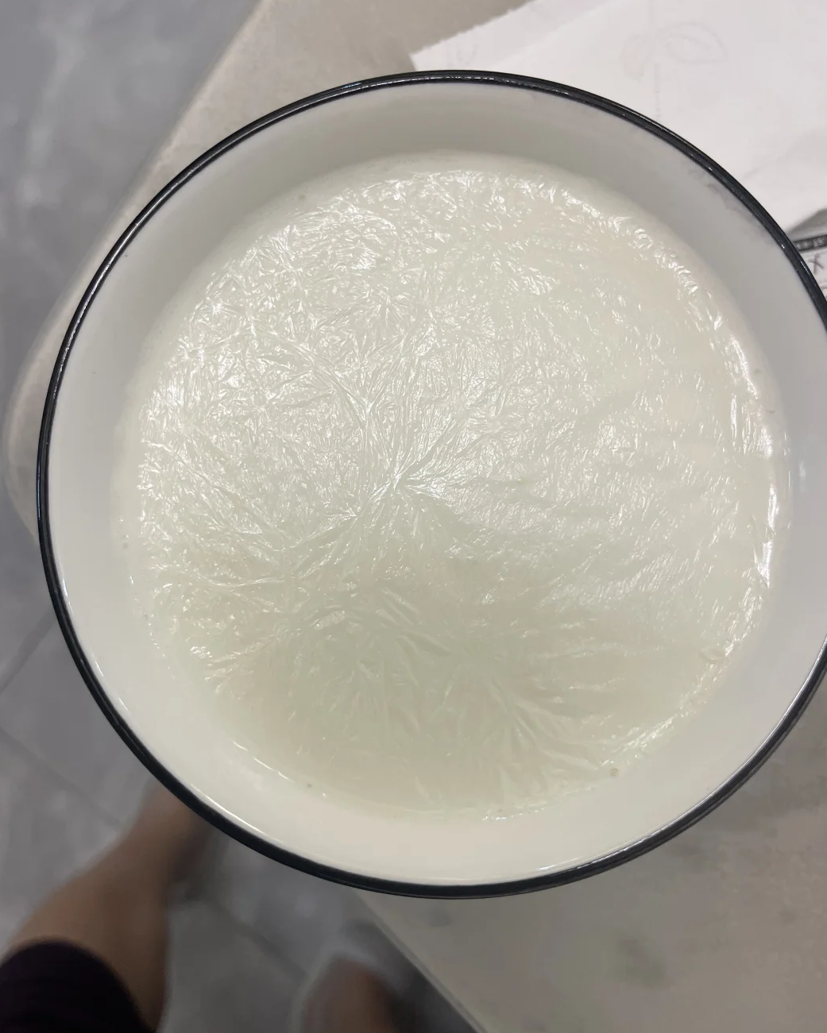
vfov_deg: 64.1
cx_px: 408
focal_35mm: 27
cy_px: 513
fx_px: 826
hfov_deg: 53.2
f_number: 1.6
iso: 125
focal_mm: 5.1
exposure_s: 1/100
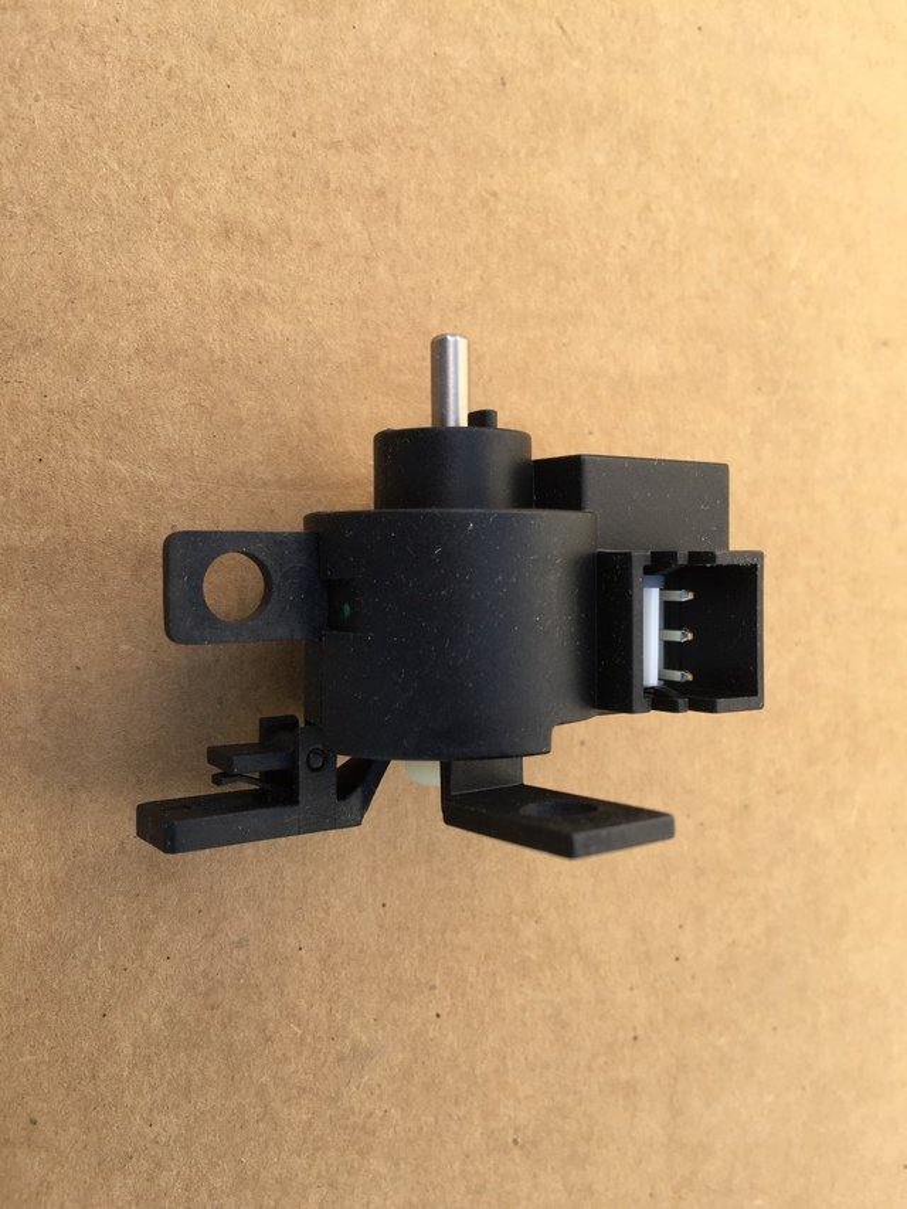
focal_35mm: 29
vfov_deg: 61.7
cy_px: 604
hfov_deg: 48.2
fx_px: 1013
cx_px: 454
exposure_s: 1/314
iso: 32
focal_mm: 4.15
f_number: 2.2
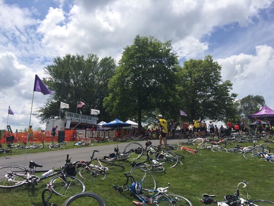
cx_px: 137
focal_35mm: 29
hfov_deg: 61.7
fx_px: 230
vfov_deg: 48.2
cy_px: 103
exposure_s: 1/3731
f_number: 2.2
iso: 32
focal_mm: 4.15
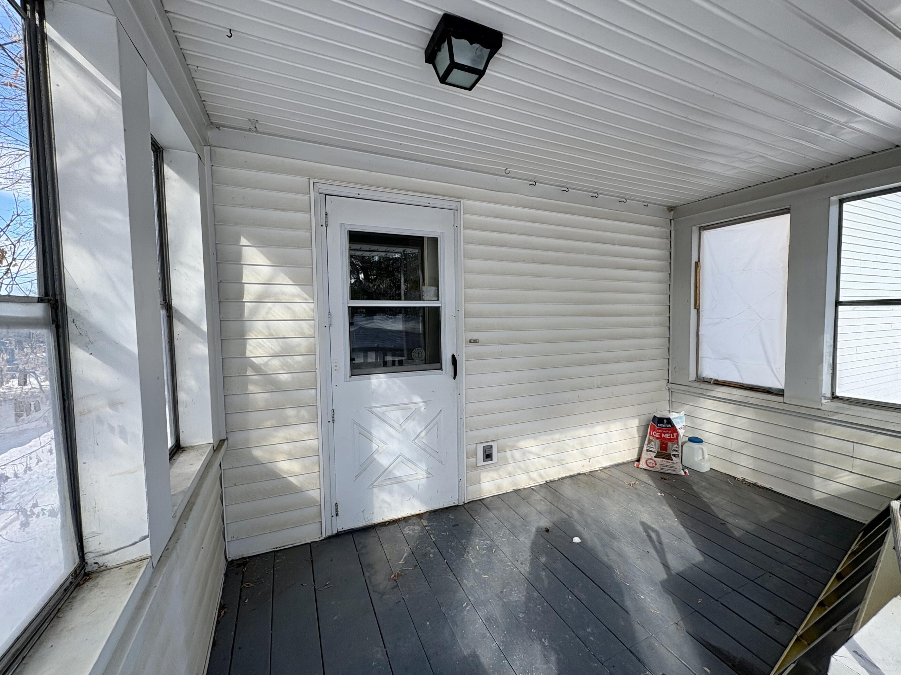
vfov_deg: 81.7
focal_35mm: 15
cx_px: 481
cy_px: 341
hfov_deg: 98.0
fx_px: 390
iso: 40
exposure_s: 1/525
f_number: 2.2
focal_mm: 2.22
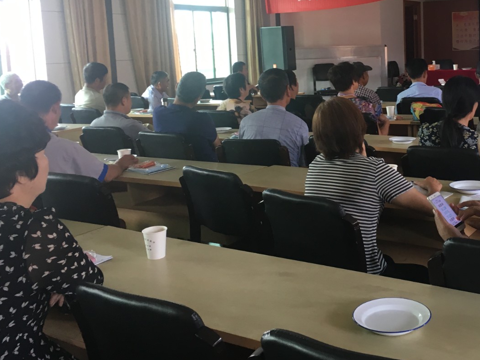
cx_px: 343
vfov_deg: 32.5
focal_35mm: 44
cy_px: 113
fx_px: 610
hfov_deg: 42.0
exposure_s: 1/33
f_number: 2.2
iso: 80
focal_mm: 4.15
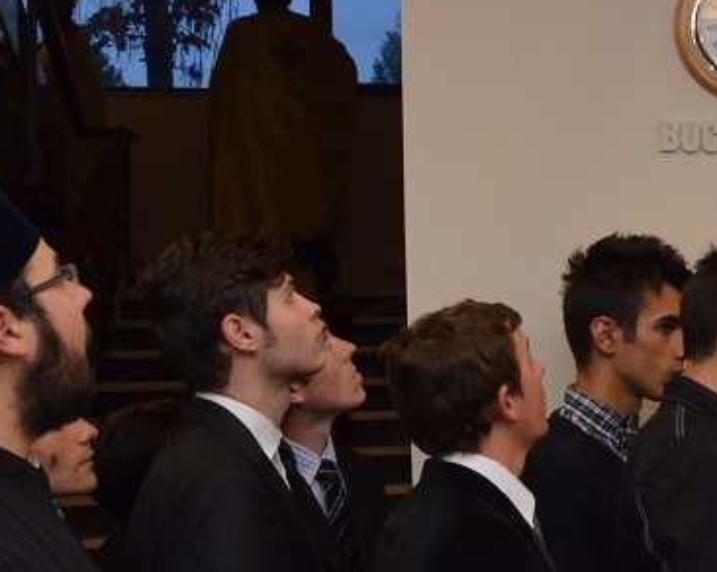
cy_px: 347
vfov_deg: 18.4
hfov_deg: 20.1
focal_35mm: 83
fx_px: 1759
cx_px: 1058
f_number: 6.3
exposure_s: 1/160
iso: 1600
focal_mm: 18
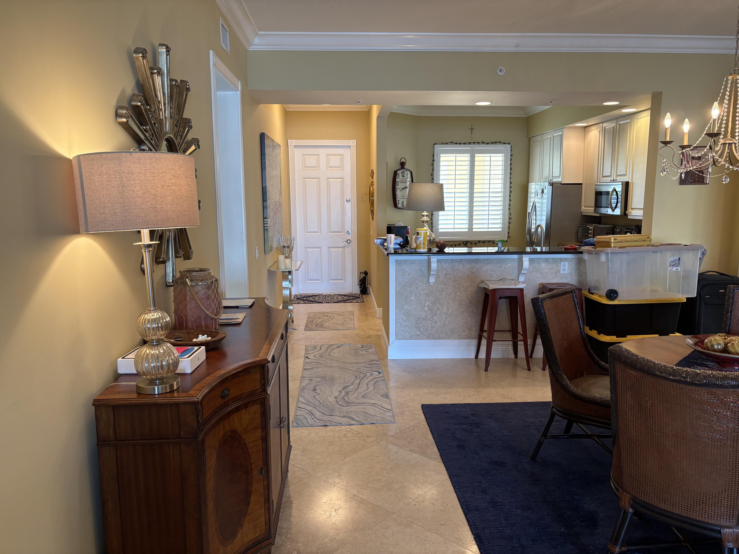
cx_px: 370
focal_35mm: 26
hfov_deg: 67.3
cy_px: 277
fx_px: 555
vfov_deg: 53.1
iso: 100
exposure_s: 1/60
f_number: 1.6
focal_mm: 5.96
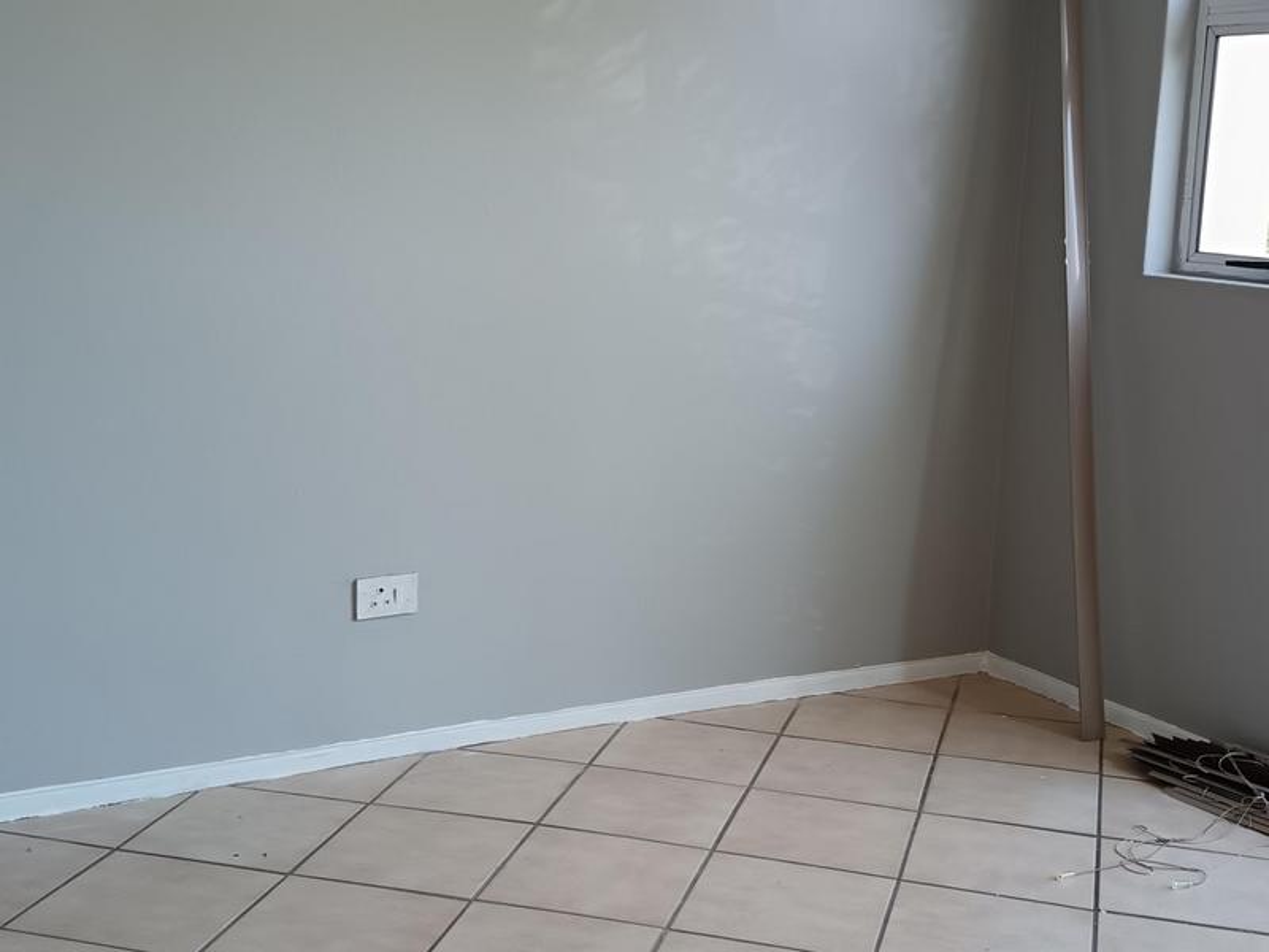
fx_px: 1760
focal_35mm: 48
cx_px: 634
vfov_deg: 30.3
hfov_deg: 39.7
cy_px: 476
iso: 293
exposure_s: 1/50
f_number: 1.75
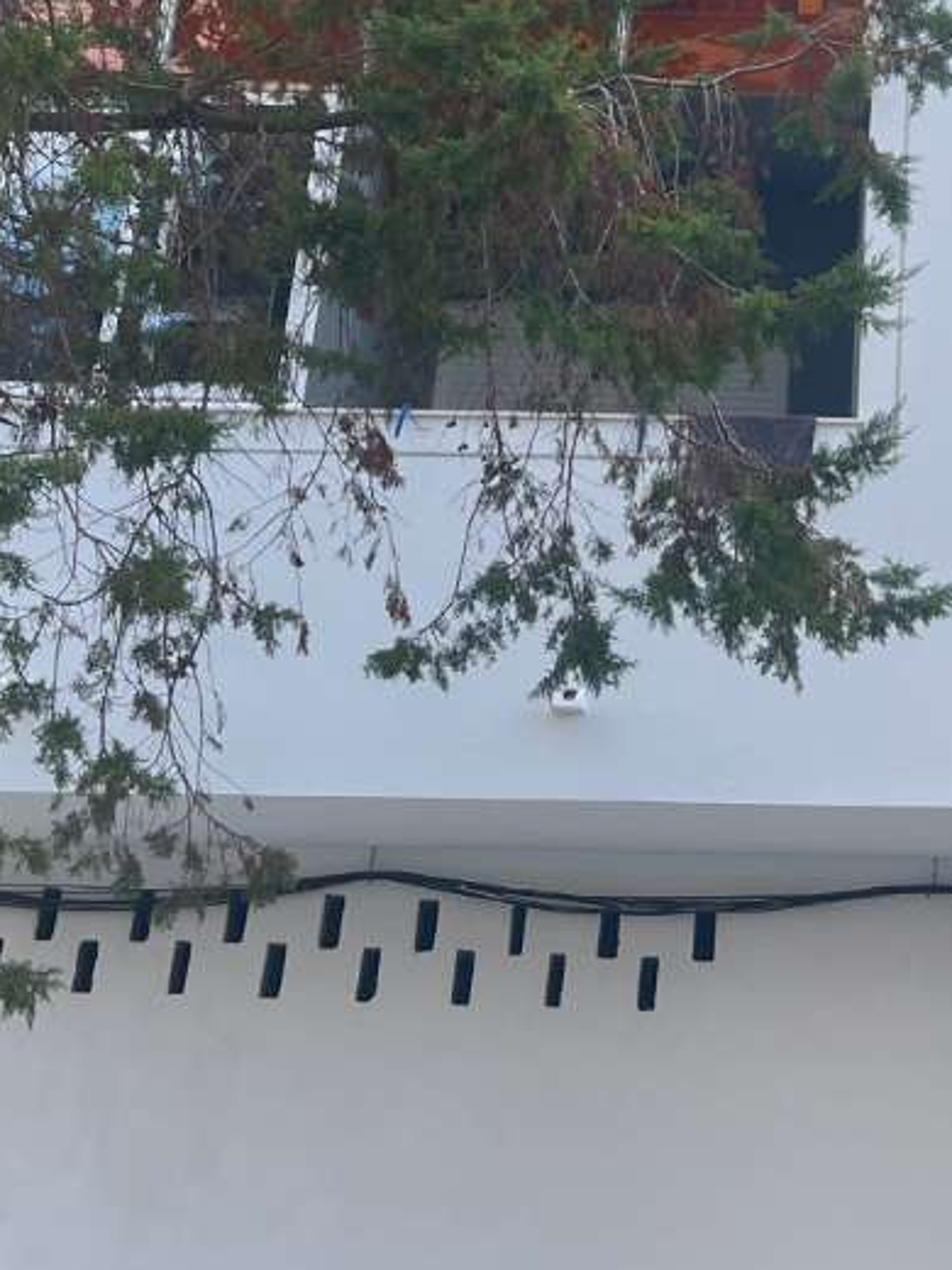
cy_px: -283
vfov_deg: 23.6
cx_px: 1014
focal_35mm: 75
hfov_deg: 18.9
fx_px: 2750
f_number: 1.6
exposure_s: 1/529
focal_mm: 5.1
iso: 50
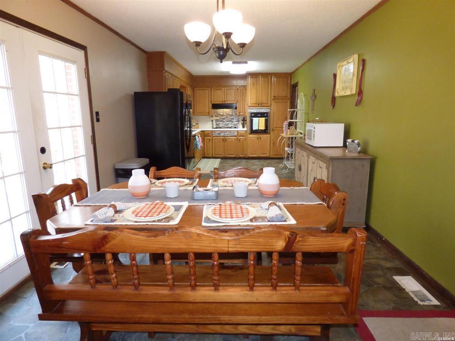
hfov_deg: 81.7
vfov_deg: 66.0
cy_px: 170
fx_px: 263
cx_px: 228
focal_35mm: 20
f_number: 2.8
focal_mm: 3.58
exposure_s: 1/60
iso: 640
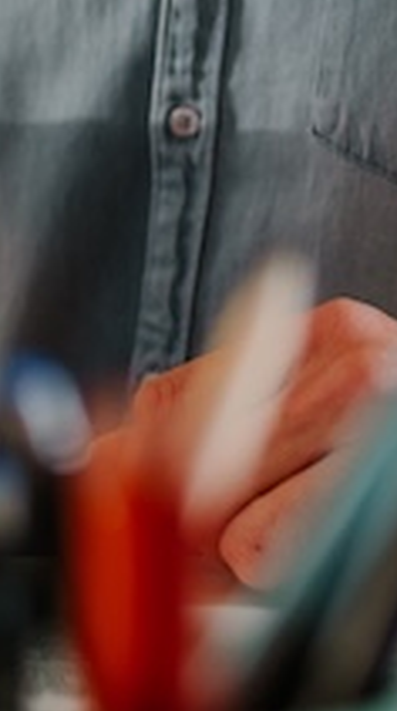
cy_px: -238
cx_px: -622
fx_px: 3271
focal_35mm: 174
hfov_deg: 6.5
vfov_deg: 12.0
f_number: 2.2
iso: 320
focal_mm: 35
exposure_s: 1/80
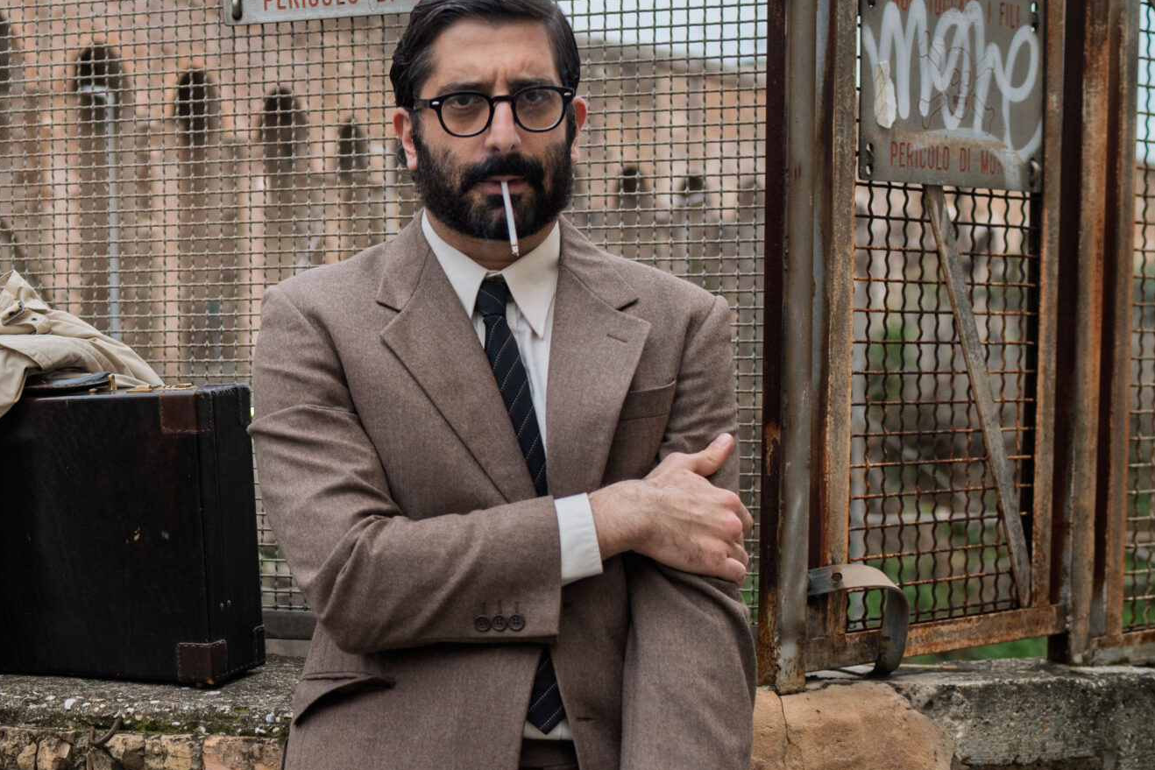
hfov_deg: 28.7
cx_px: 151
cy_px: 535
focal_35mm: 68
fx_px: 2182
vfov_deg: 19.9
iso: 1000
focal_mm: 35
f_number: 2.8
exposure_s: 1/320
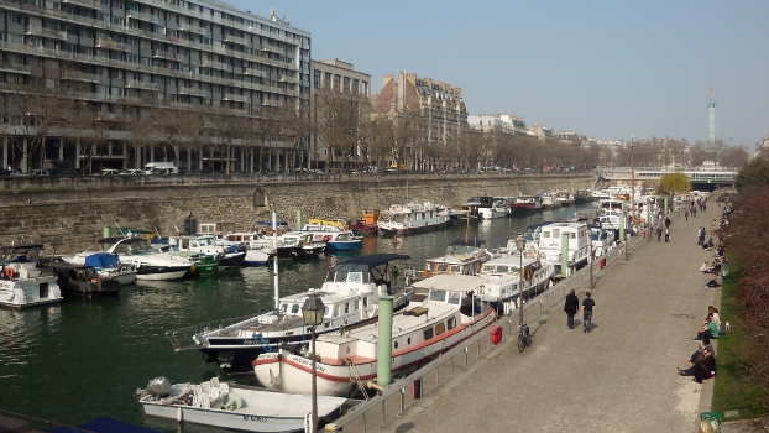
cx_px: 378
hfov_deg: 54.0
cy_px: 177
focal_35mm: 37
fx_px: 755
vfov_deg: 31.9
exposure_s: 1/500
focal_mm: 5.9
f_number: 7.4
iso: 125
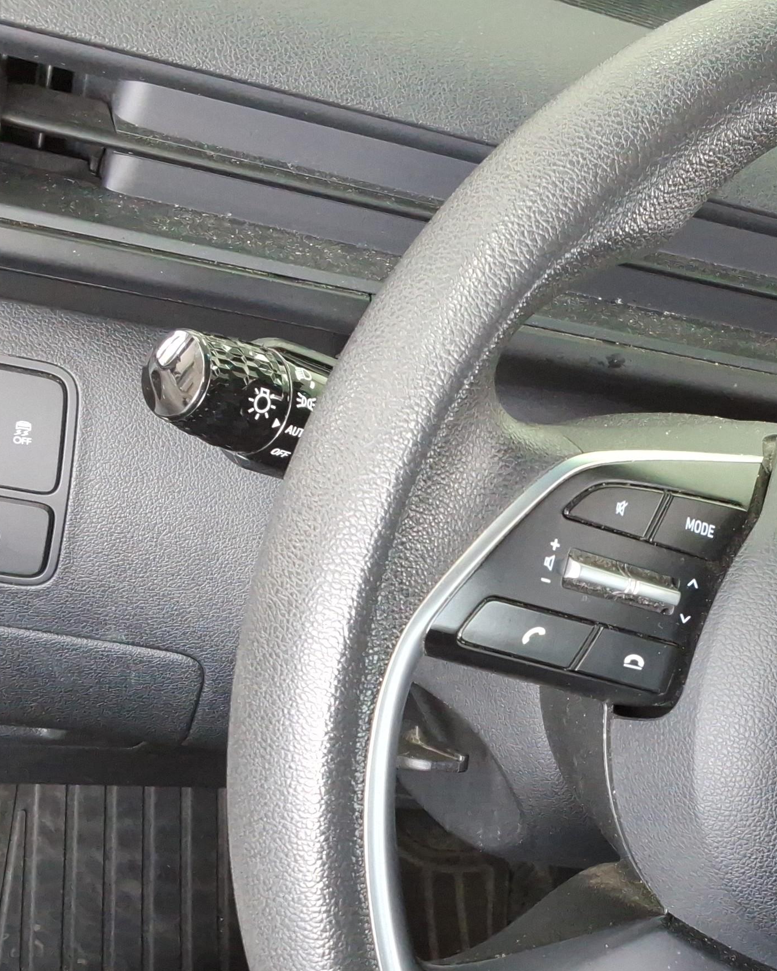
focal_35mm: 51
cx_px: 624
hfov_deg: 29.0
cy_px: 608
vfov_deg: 36.4
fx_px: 1466
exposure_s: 1/40
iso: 164
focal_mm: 2.91
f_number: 1.9
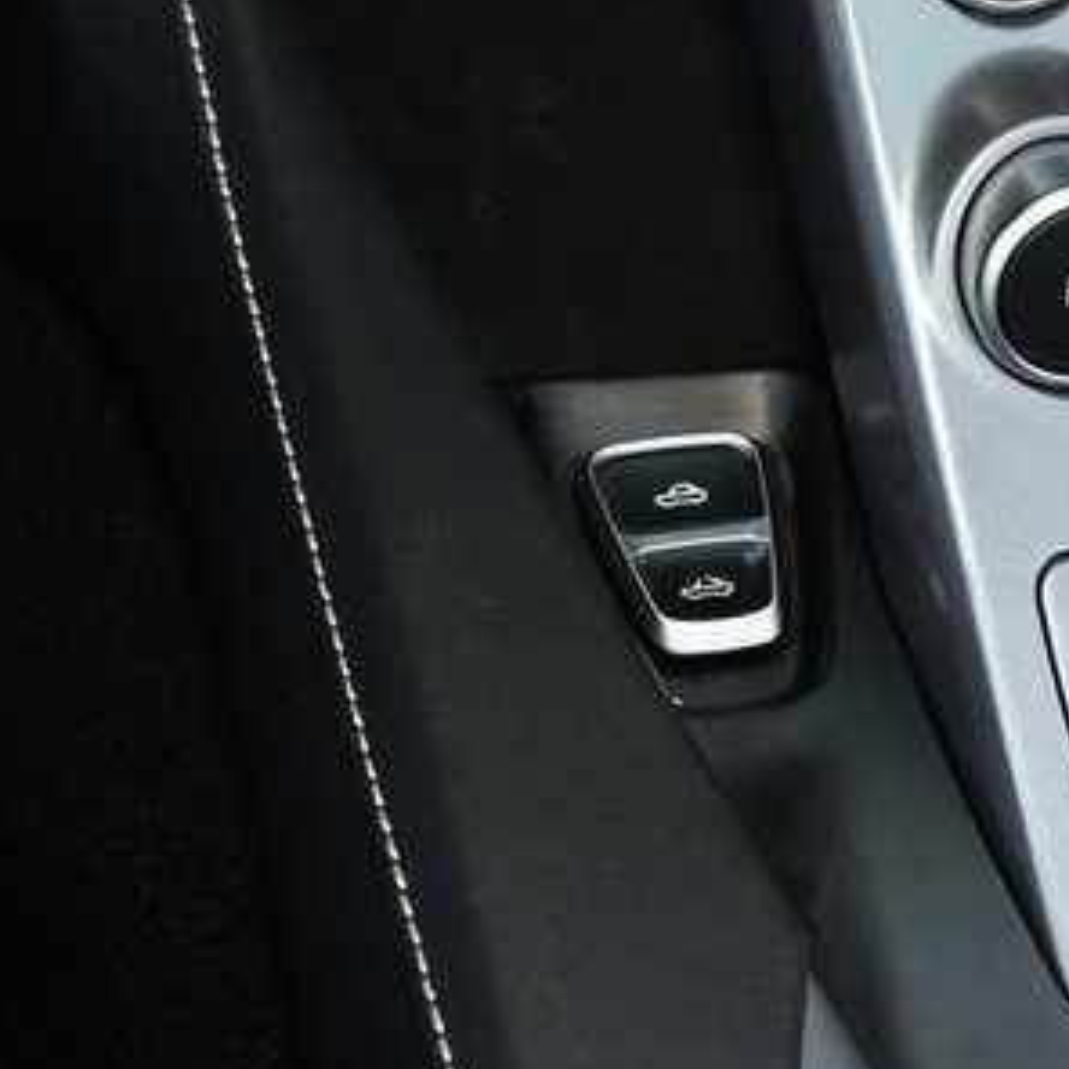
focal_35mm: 94
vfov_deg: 18.4
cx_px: 1029
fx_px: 3284
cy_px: 356
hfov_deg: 18.1
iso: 1250
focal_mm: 32
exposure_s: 1/40
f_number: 8
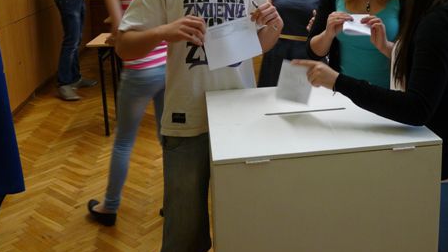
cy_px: 25
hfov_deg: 47.7
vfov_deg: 27.3
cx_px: 290
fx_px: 499
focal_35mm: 42
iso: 125
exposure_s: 1/30
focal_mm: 4.8
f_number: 2.8
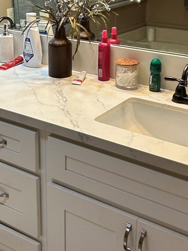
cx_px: 65
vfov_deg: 31.6
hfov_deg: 24.3
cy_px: 60
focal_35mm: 60
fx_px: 434
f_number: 1.5
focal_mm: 5.7
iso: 125
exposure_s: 1/120
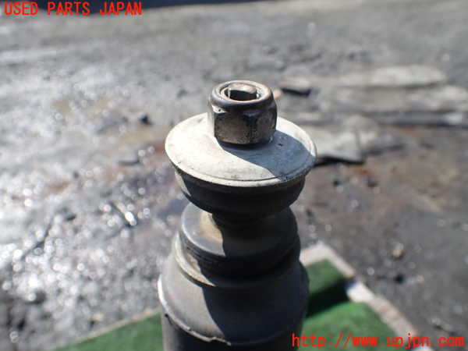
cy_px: 176
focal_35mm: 30
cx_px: 234
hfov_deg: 60.0
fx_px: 406
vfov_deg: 46.8
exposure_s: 1/640
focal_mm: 5.4
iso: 100
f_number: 3.2
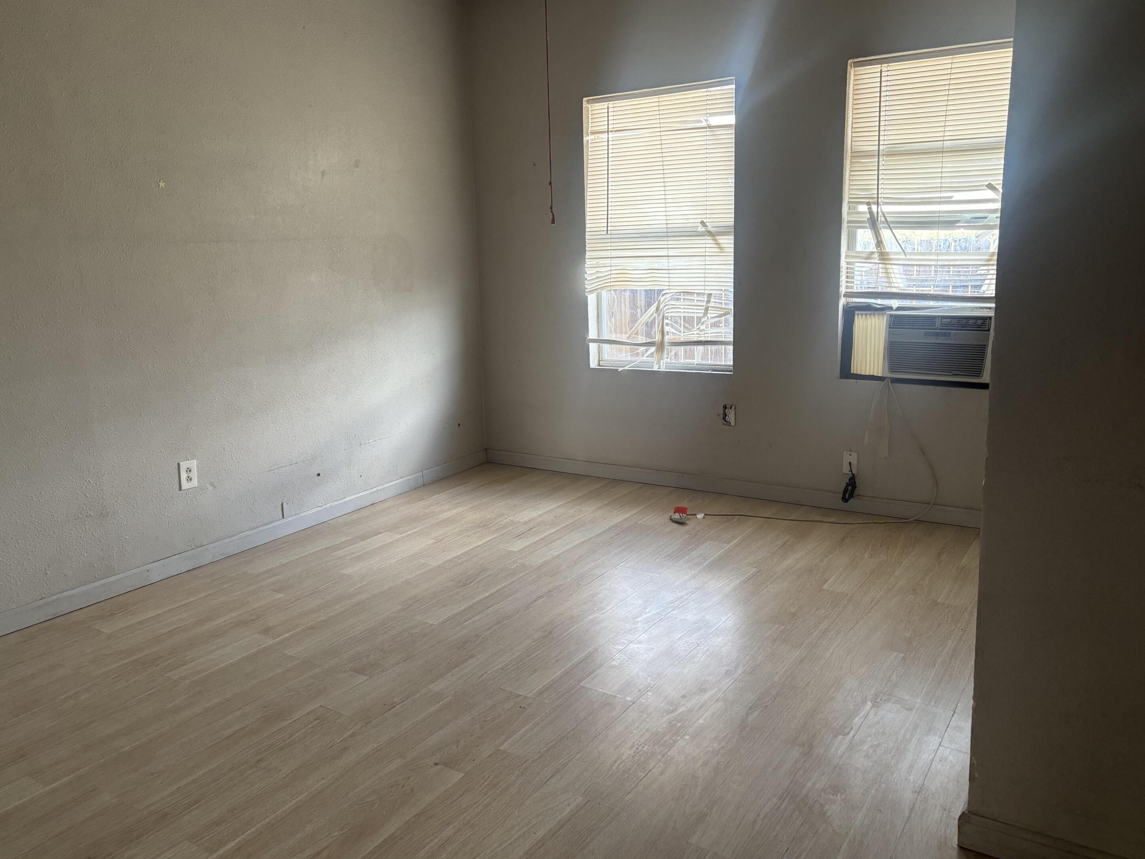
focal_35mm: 27
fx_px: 893
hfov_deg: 65.3
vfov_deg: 51.4
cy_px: 422
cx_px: 566
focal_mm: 5.96
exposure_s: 1/60
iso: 160
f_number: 1.6
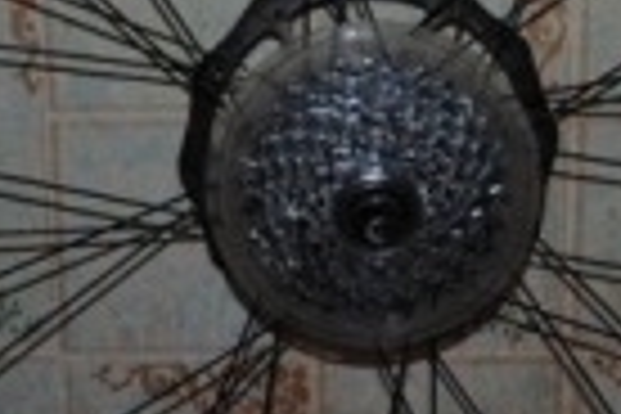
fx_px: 2191
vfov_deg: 10.8
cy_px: 140
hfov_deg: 16.1
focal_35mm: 127
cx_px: 414
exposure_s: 1/125
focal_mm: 26
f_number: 4.2
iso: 100
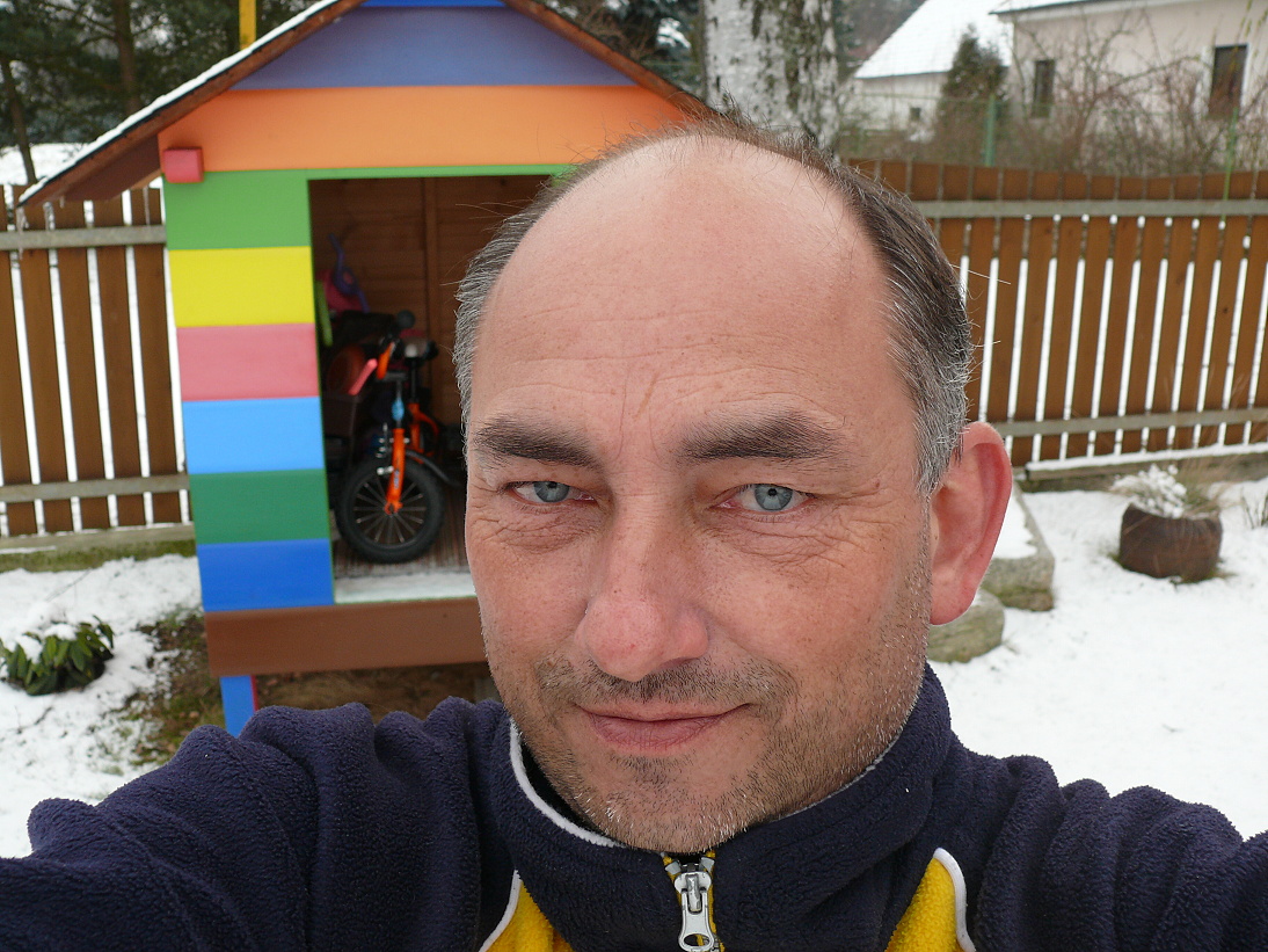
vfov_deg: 40.7
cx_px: 634
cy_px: 476
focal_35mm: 35
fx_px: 1282
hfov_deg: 52.6
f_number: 4
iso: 100
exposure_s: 1/200
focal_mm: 7.4
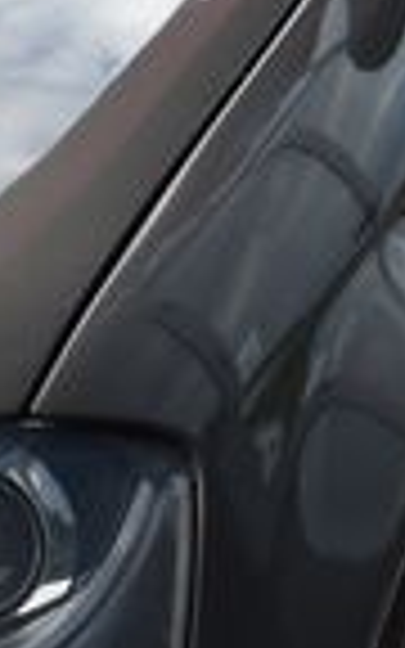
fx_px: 6411
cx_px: -990
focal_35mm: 363
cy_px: 351
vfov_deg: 5.8
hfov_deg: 3.5
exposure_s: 1/200
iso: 500
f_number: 7.1
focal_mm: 50
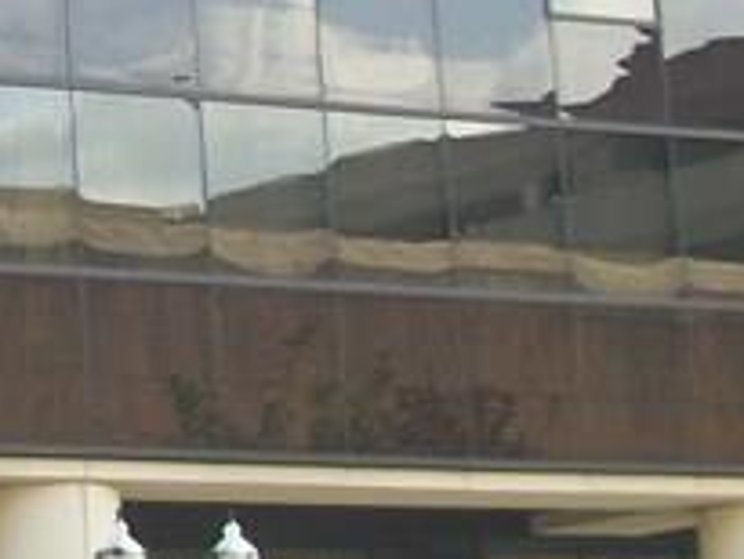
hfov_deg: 11.2
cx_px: -729
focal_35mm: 160
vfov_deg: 9.2
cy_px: -62
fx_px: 3441
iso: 80
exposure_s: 1/200
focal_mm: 5.7
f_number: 2.9
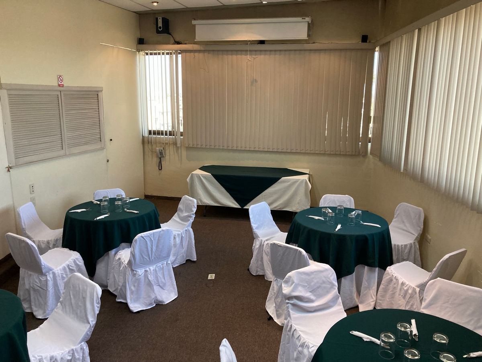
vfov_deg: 49.7
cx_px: 241
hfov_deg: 63.4
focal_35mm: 28
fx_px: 390
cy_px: 181
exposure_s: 1/60
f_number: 1.8
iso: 160
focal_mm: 3.99
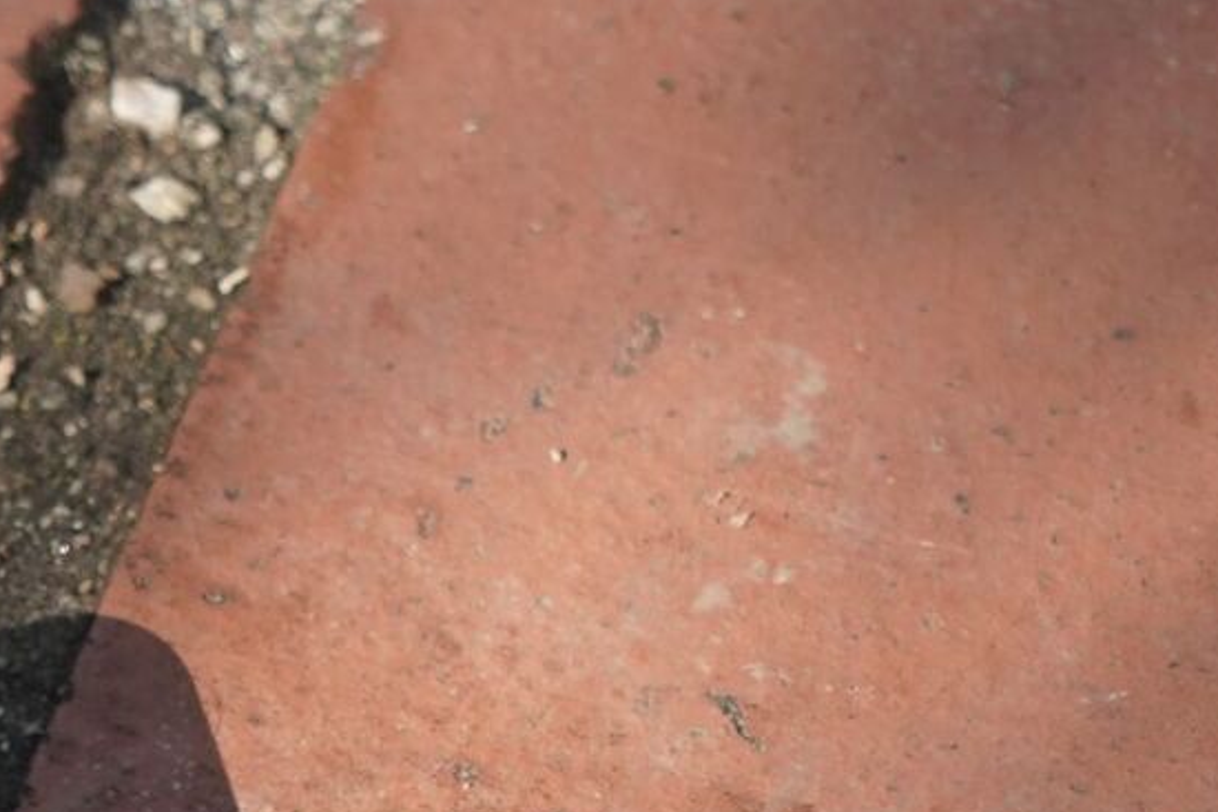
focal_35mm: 185
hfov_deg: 10.9
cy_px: 1339
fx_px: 6260
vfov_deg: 7.3
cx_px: -166
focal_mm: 53
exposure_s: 1/250
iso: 250
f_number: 6.3
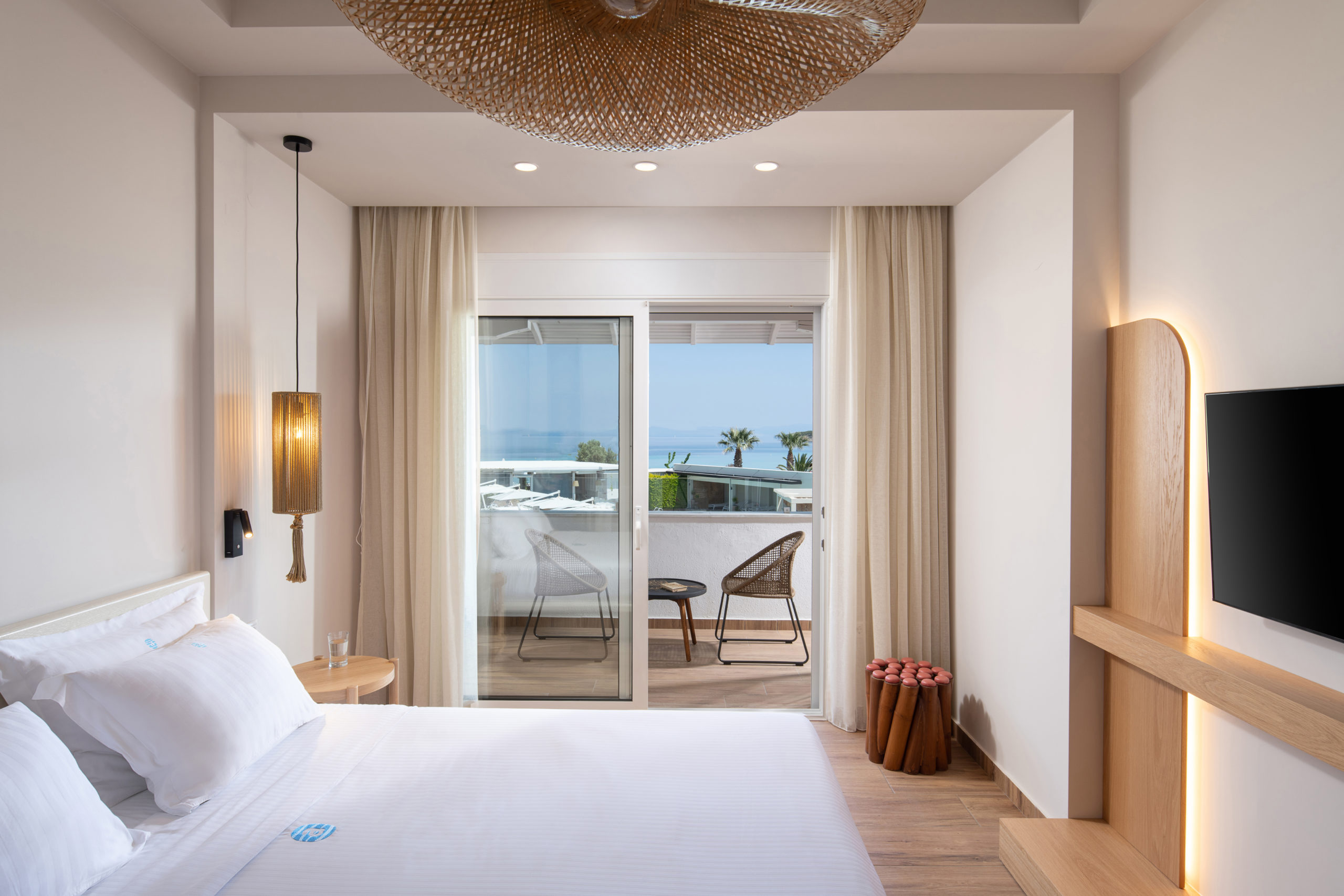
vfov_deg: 64.6
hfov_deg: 86.9
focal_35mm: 19
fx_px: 709
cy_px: 448
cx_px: 672
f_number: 14
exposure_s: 1/80
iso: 100
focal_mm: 19
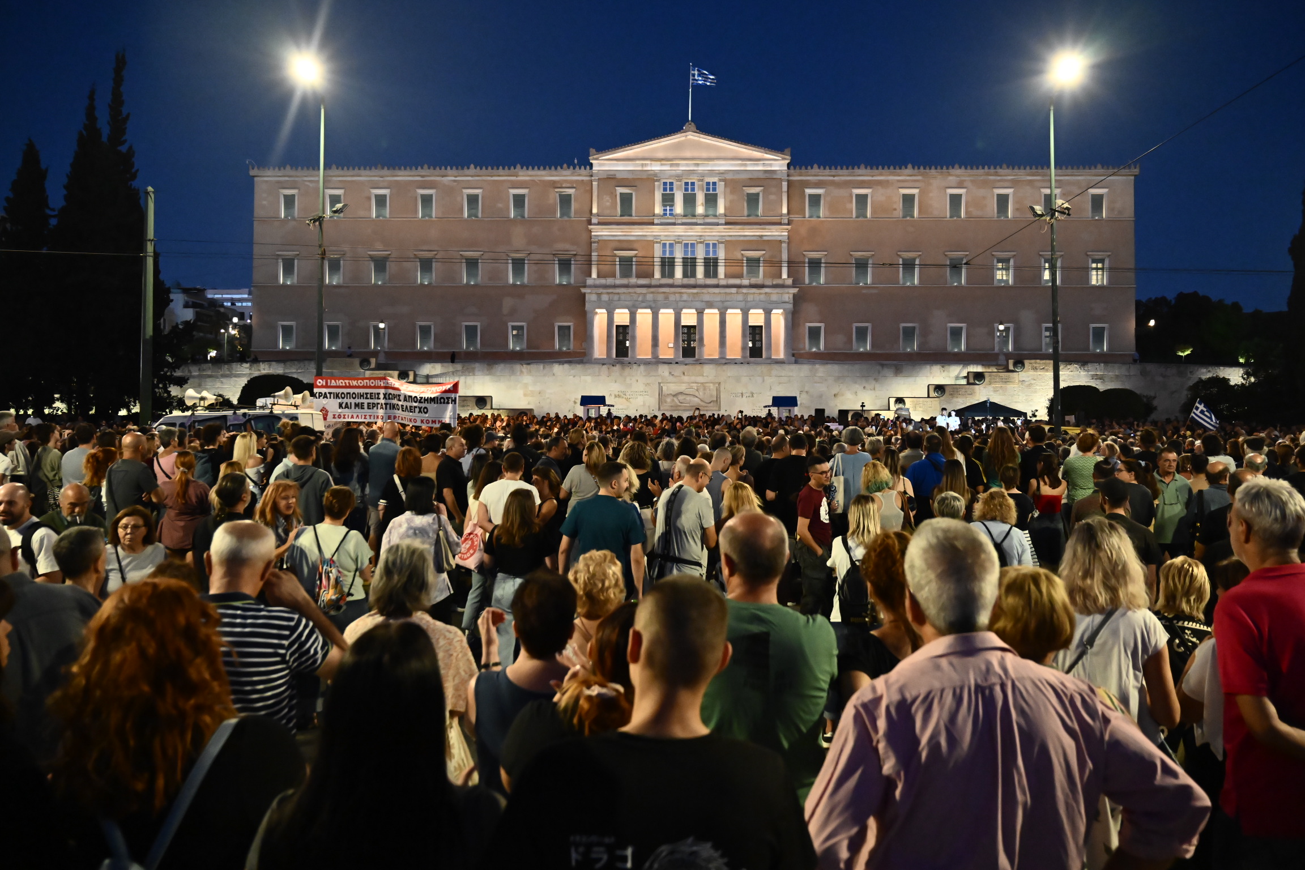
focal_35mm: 24
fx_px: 870
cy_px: 435
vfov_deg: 53.1
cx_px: 652
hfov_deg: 73.7
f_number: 4
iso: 6400
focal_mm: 24
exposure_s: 1/100
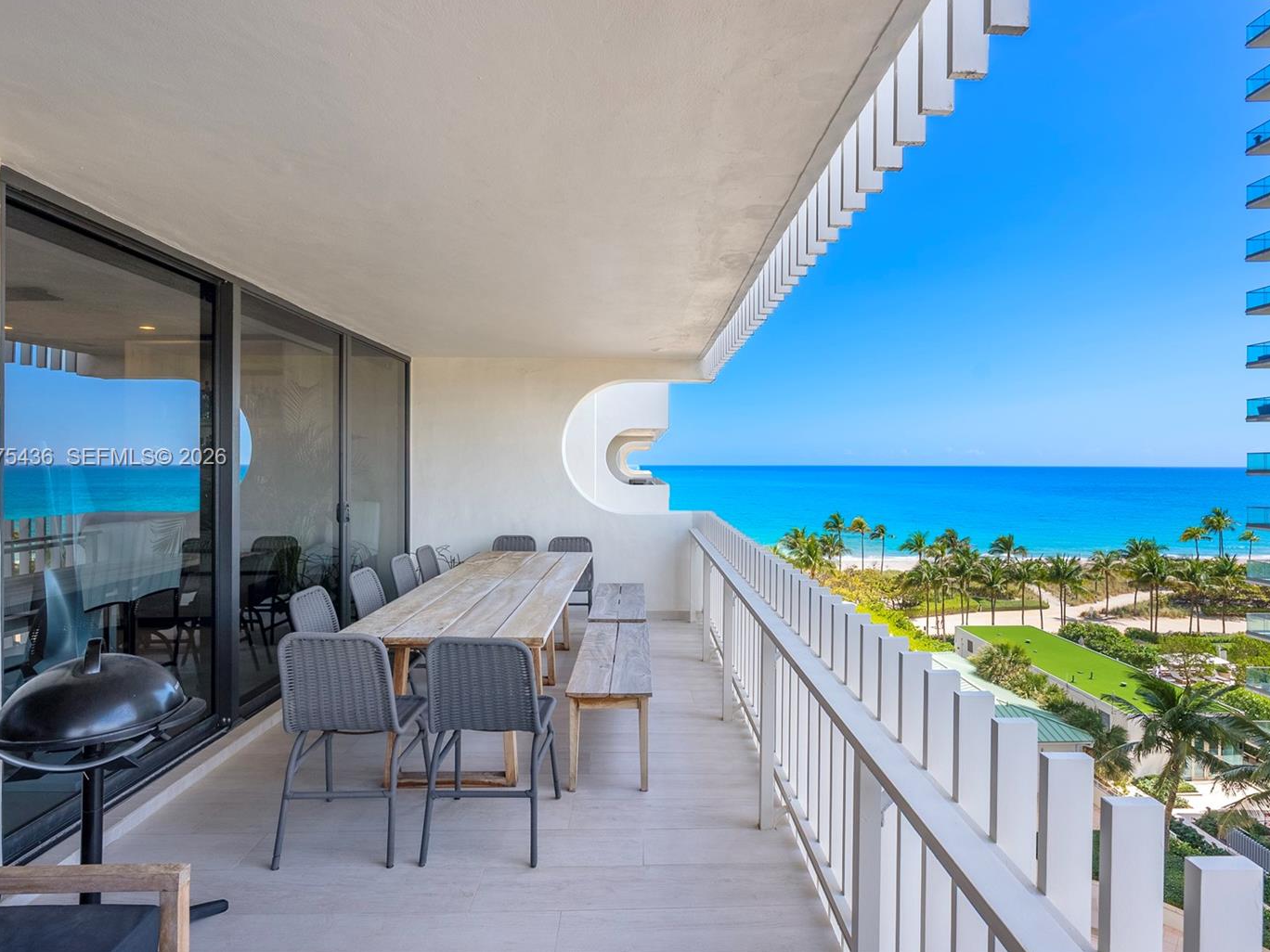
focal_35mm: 18
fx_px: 660
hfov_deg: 87.6
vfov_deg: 71.6
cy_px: 458
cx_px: 680
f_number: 8
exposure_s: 1/125
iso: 100
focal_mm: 16
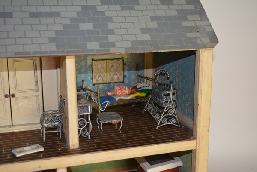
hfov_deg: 43.6
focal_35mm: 45
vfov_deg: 29.9
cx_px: 128
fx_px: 321
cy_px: 86
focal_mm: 30
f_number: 4.5
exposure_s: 1/100
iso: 400
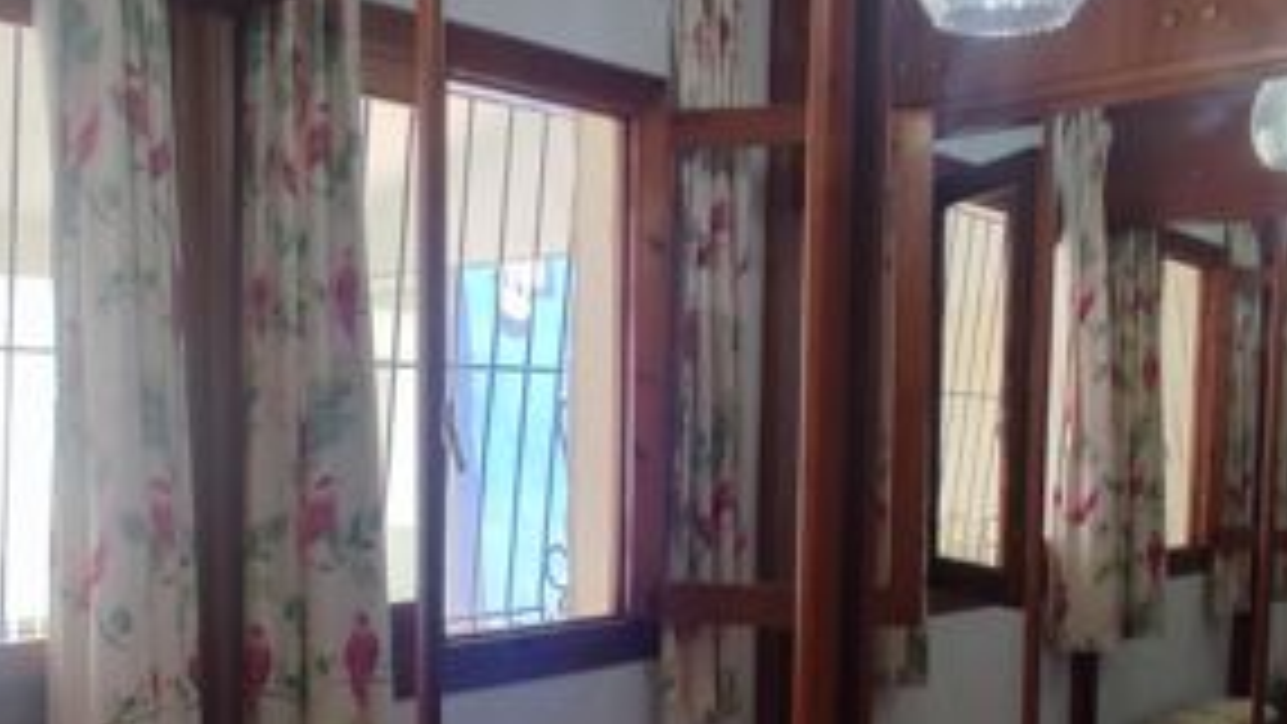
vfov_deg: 27.2
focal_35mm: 43
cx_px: 533
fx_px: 1468
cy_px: 569
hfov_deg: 47.2
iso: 64
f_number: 2.2
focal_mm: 1.65
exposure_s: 1/100
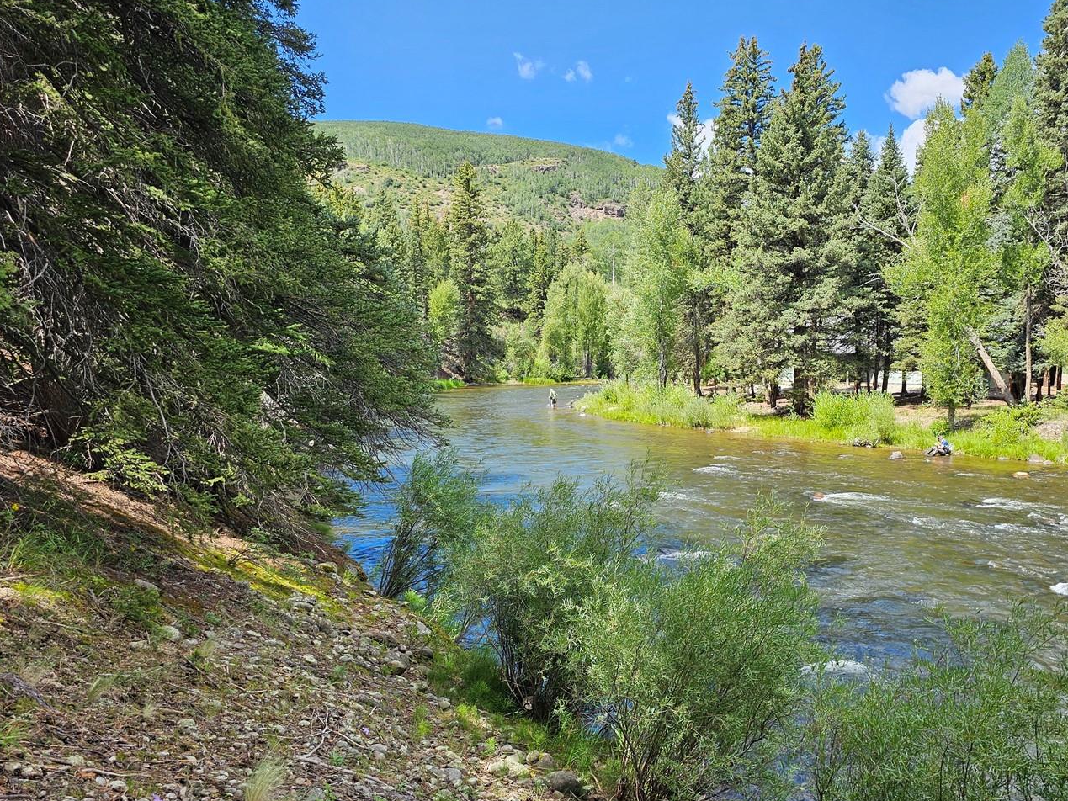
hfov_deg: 61.0
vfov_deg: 48.1
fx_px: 895
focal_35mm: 29
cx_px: 652
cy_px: 454
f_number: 1.7
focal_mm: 6.3
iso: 10
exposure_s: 1/219
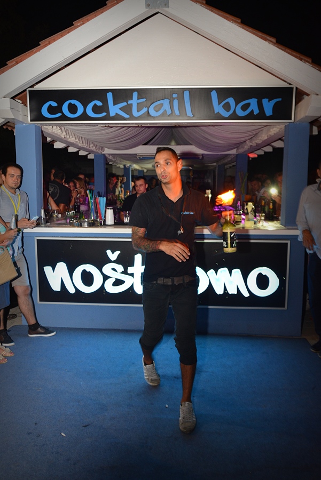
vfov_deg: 58.7
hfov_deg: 41.2
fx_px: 427
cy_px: 240
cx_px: 160
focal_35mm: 32
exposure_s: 1/15
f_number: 4.5
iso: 1250
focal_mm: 32
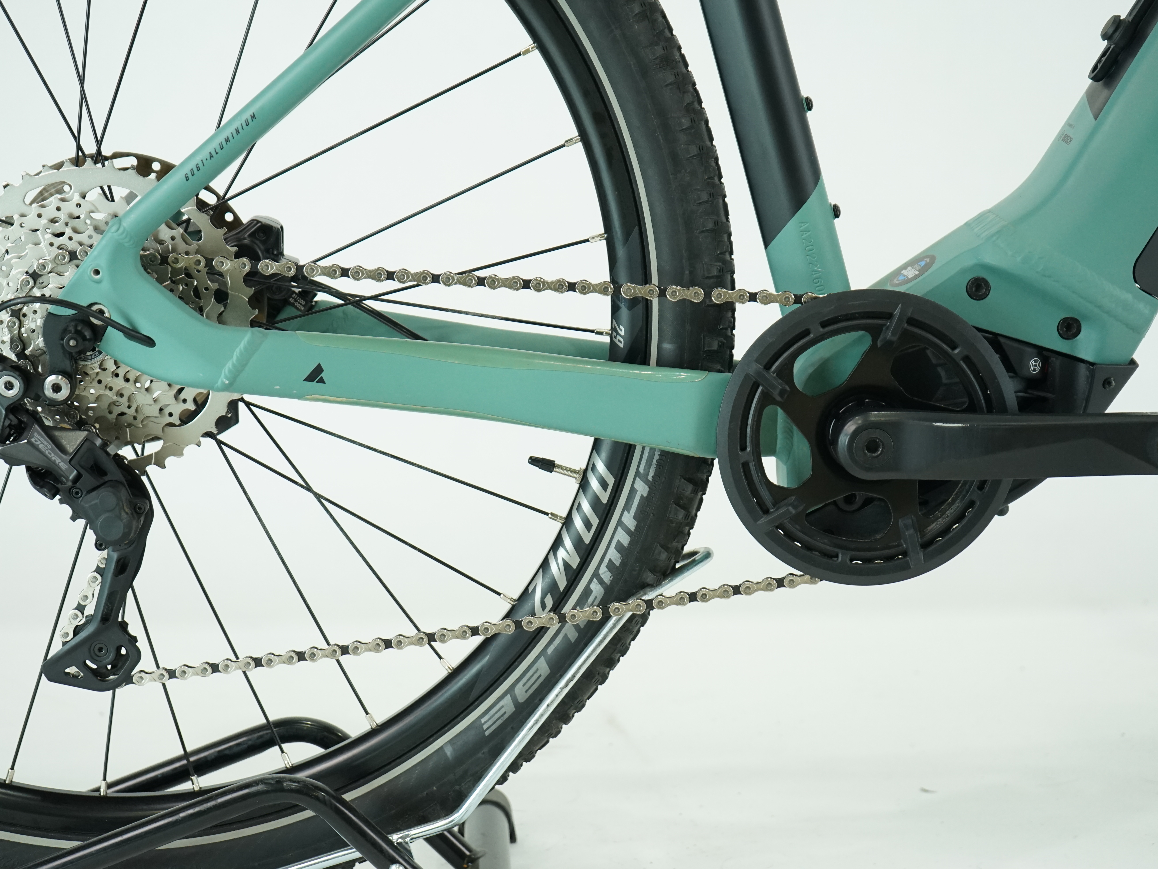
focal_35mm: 68
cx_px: 568
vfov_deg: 21.6
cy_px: 439
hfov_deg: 28.6
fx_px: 2275
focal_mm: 62
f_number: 5.6
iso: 1600
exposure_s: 1/200
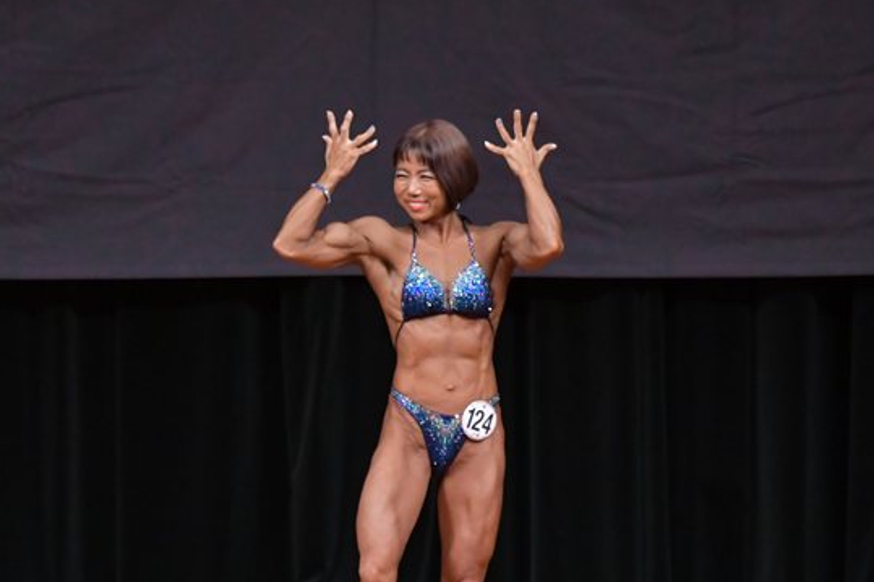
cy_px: 407
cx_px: 392
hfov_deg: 5.0
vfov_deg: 3.4
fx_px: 9950
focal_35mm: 410
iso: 4000
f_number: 5.6
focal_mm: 190
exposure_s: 1/400
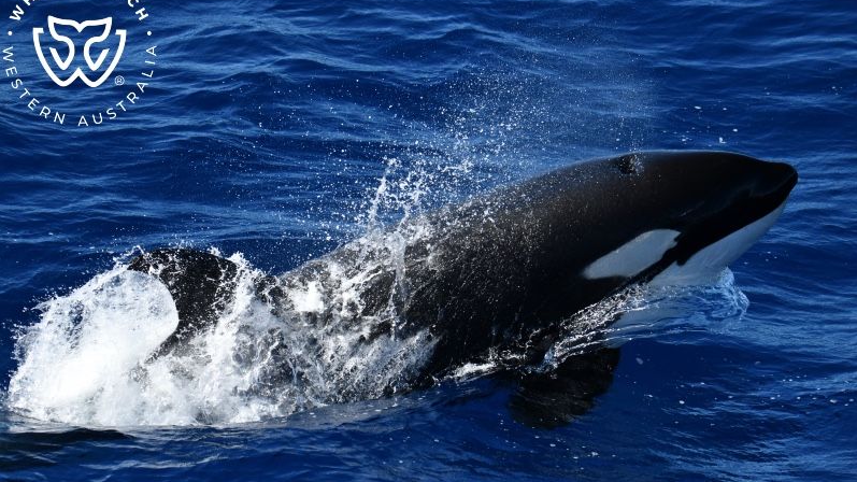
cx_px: 429
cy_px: 253
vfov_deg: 6.6
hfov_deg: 11.7
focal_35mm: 184
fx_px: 4181
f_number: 5.6
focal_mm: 175
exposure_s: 1/8000
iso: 1600
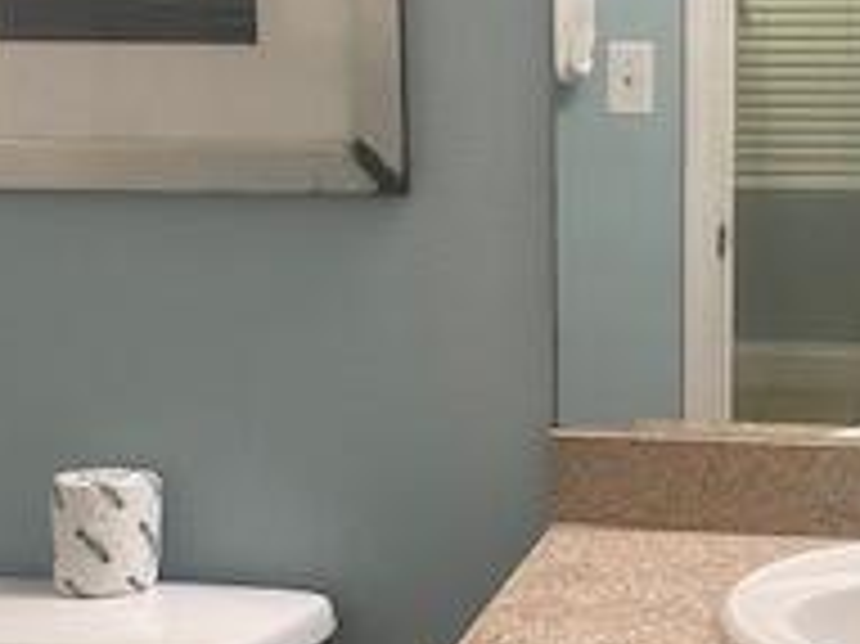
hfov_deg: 22.3
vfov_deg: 17.0
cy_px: 347
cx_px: 630
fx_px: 2160
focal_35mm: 87
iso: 250
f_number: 1.8
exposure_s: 1/60
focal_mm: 4.25
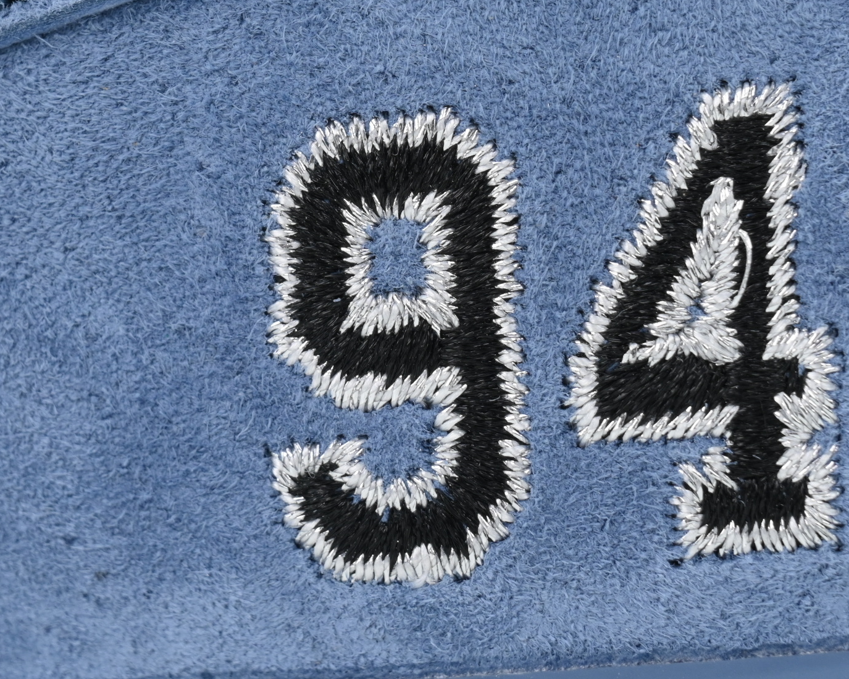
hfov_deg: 6.2
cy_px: 257
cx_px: 325
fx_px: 7789
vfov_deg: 5.0
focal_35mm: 310
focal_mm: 110
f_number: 10
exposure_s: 1/100
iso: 400
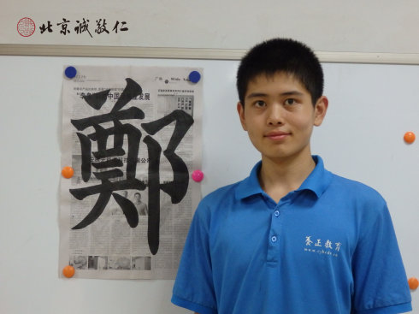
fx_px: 798
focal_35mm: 66
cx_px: 210
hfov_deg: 29.4
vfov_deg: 22.2
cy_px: 157
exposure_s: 1/20
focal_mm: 11.9
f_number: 4.4
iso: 800
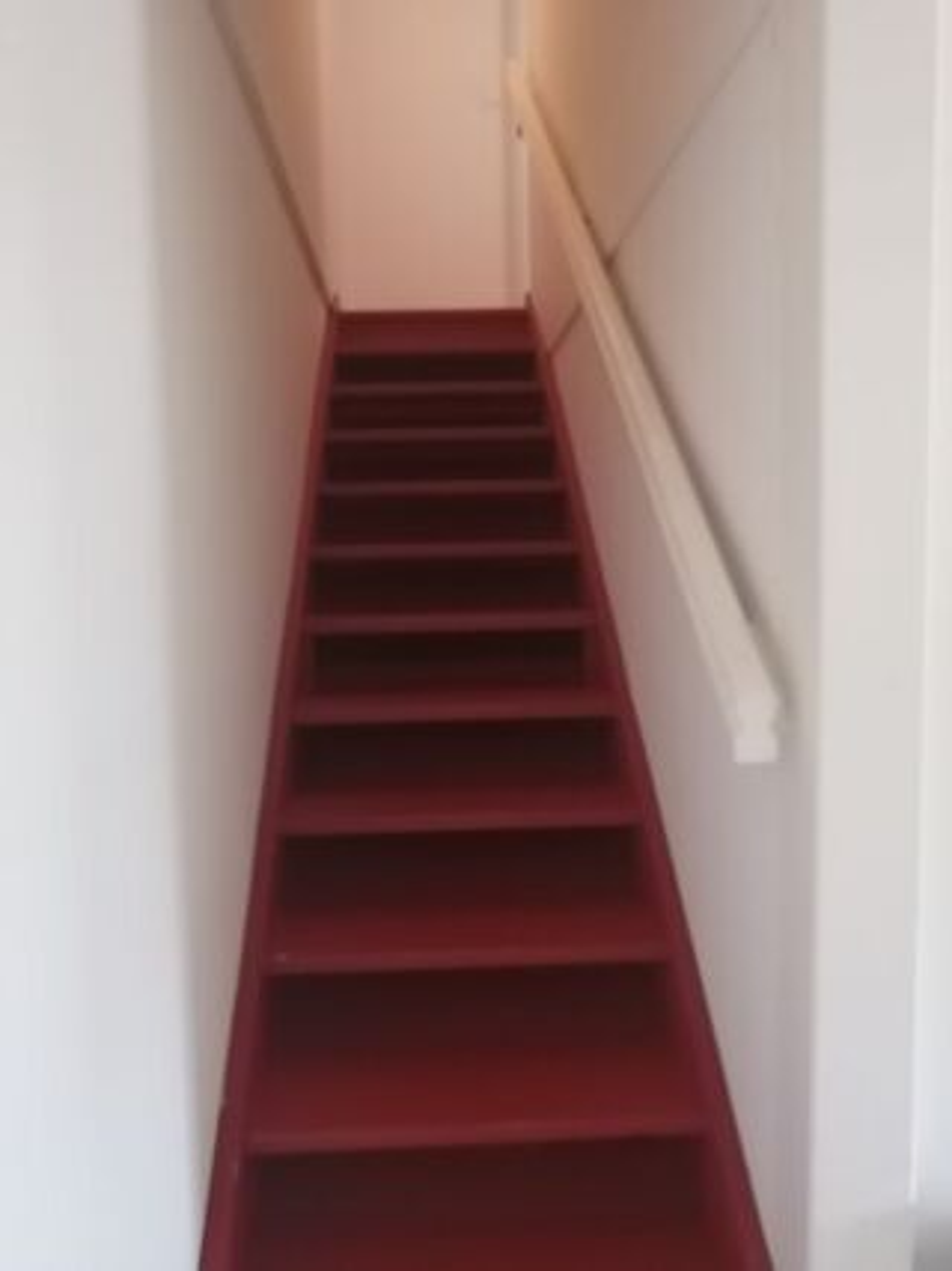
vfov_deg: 65.3
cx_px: 476
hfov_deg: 51.3
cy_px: 636
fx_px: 991
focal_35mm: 27
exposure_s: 1/50
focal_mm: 3.62
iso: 500
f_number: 1.8
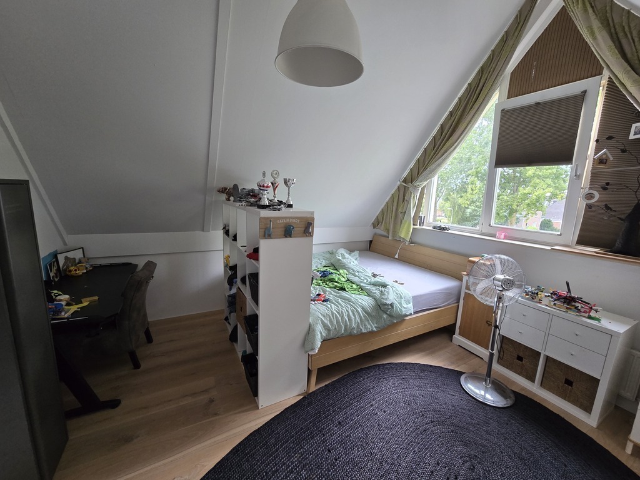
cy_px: 240
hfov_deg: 106.2
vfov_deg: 89.9
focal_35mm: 13
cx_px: 320
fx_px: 240
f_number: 2.2
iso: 160
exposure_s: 1/50
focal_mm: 2.2
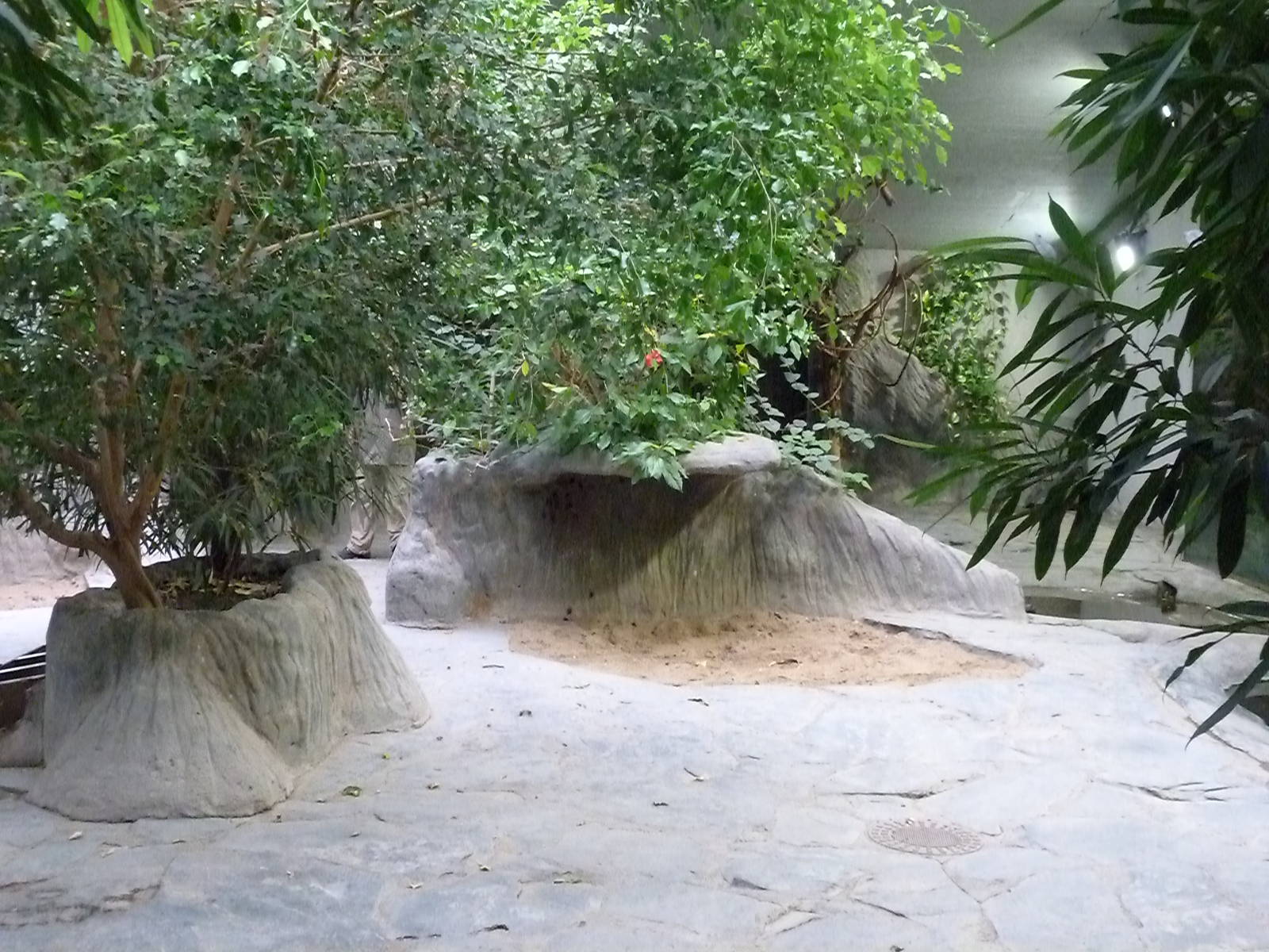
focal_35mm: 41
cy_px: 476
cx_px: 634
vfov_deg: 35.1
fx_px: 1503
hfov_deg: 45.8
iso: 1600
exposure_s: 1/100
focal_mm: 7.4
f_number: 3.6
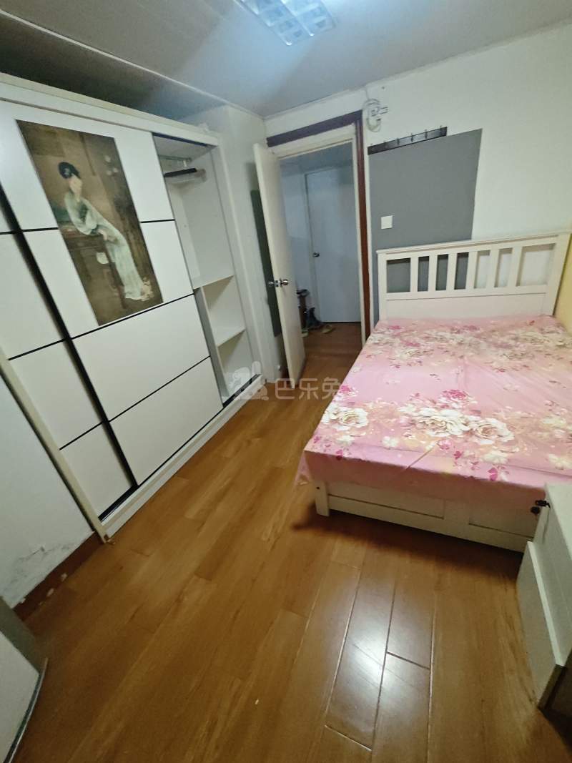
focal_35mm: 15
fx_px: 331
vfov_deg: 98.2
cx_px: 286
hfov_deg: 81.7
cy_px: 382
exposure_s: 1/33.3
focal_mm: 1.91
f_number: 2.2
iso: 640
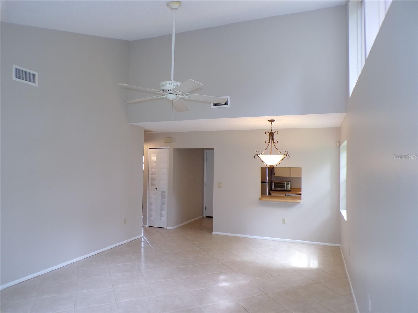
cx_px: 209
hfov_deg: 71.6
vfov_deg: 56.8
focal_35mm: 24
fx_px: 290
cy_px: 156
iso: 200
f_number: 3
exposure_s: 1/34
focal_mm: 4.3
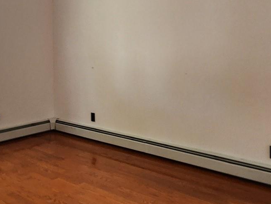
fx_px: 321
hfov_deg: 45.6
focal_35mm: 41
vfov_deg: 34.5
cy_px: 53
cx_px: 111
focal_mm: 2.2
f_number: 2.2
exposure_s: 1/60
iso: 160
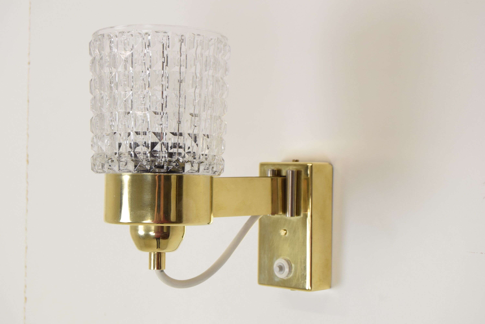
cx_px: 242
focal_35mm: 68
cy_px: 162
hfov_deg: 29.8
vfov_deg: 20.2
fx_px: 910
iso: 1600
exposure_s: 1/250
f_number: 8
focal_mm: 45
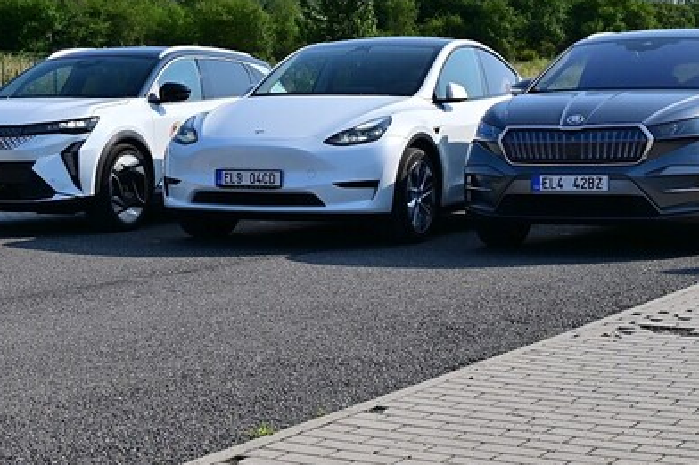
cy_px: 147
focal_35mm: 77
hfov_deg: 26.3
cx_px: 385
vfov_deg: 17.6
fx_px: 1498
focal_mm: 32.5
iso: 250
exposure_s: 1/2500
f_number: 6.3
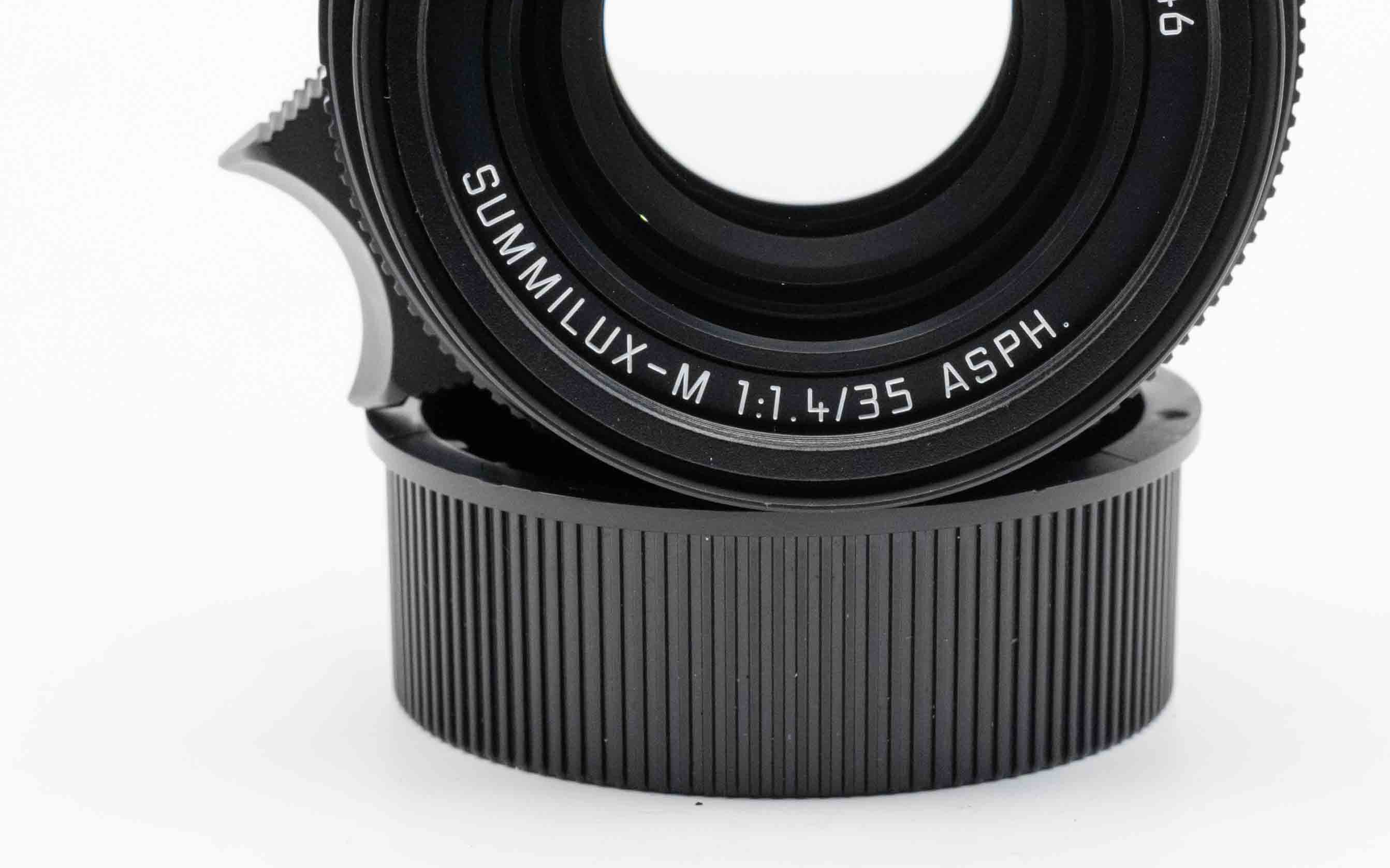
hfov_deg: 10.2
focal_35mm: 205
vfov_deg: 6.4
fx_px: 7766
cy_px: 228
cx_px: 816
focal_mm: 90
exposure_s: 1/250
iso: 3200
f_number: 11
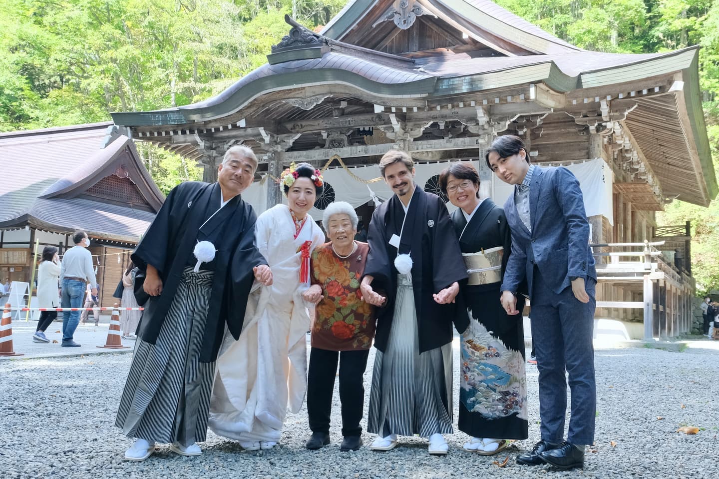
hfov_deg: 57.2
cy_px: 240
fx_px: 659
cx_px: 360
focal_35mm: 33
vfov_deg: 39.9
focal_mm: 22.3
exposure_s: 1/200
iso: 1600
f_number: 5.6
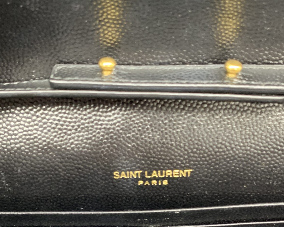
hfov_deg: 34.1
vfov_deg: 26.0
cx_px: 147
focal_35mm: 55
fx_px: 462
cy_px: 233
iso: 320
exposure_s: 1/33
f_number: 1.8
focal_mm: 4.25
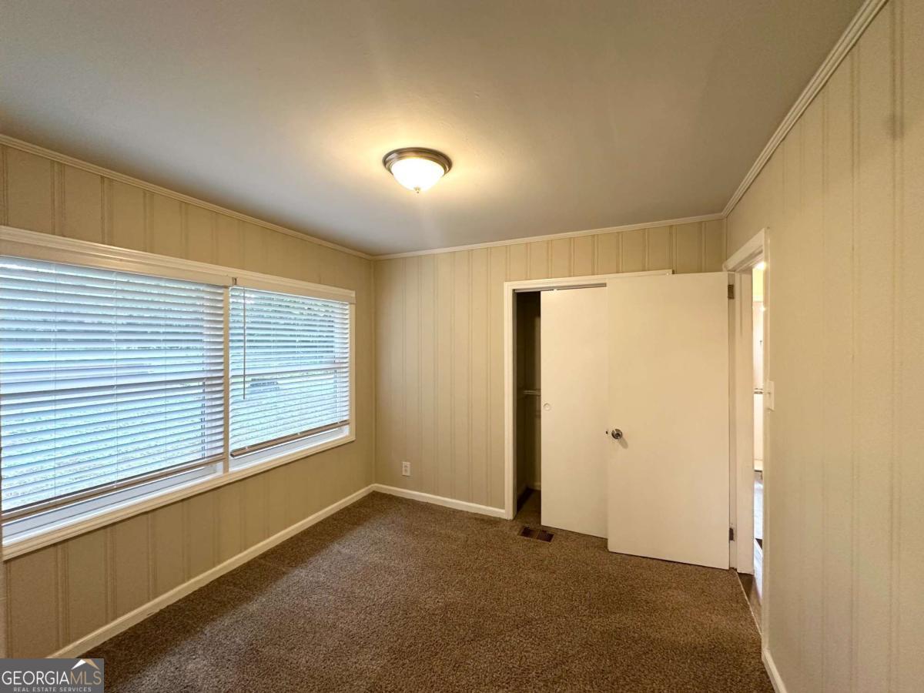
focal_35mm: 14
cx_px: 462
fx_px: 374
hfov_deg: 102.1
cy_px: 346
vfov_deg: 85.7
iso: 200
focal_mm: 2.22
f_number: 2.2
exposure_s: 1/60
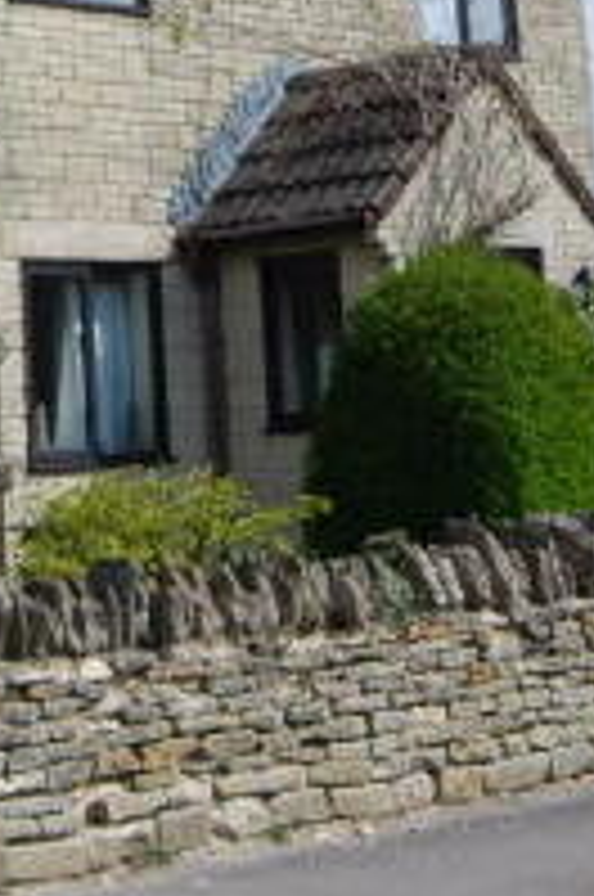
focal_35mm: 99
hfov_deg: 13.6
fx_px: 2459
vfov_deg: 20.0
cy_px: -23
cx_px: 36
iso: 200
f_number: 9
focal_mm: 20
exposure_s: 1/320
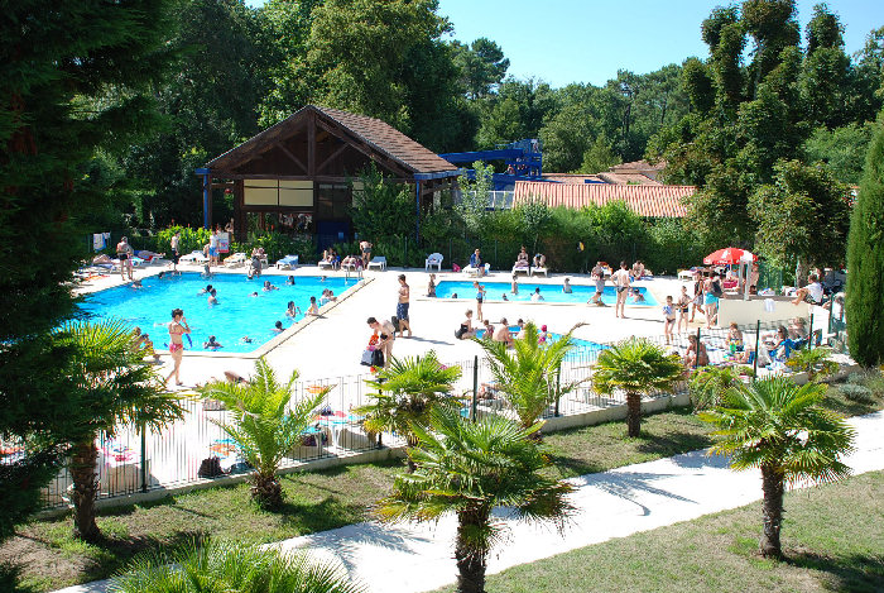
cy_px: 296
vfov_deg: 34.3
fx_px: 959
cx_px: 442
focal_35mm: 39
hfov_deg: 49.5
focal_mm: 26
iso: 100
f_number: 6.3
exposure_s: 1/160
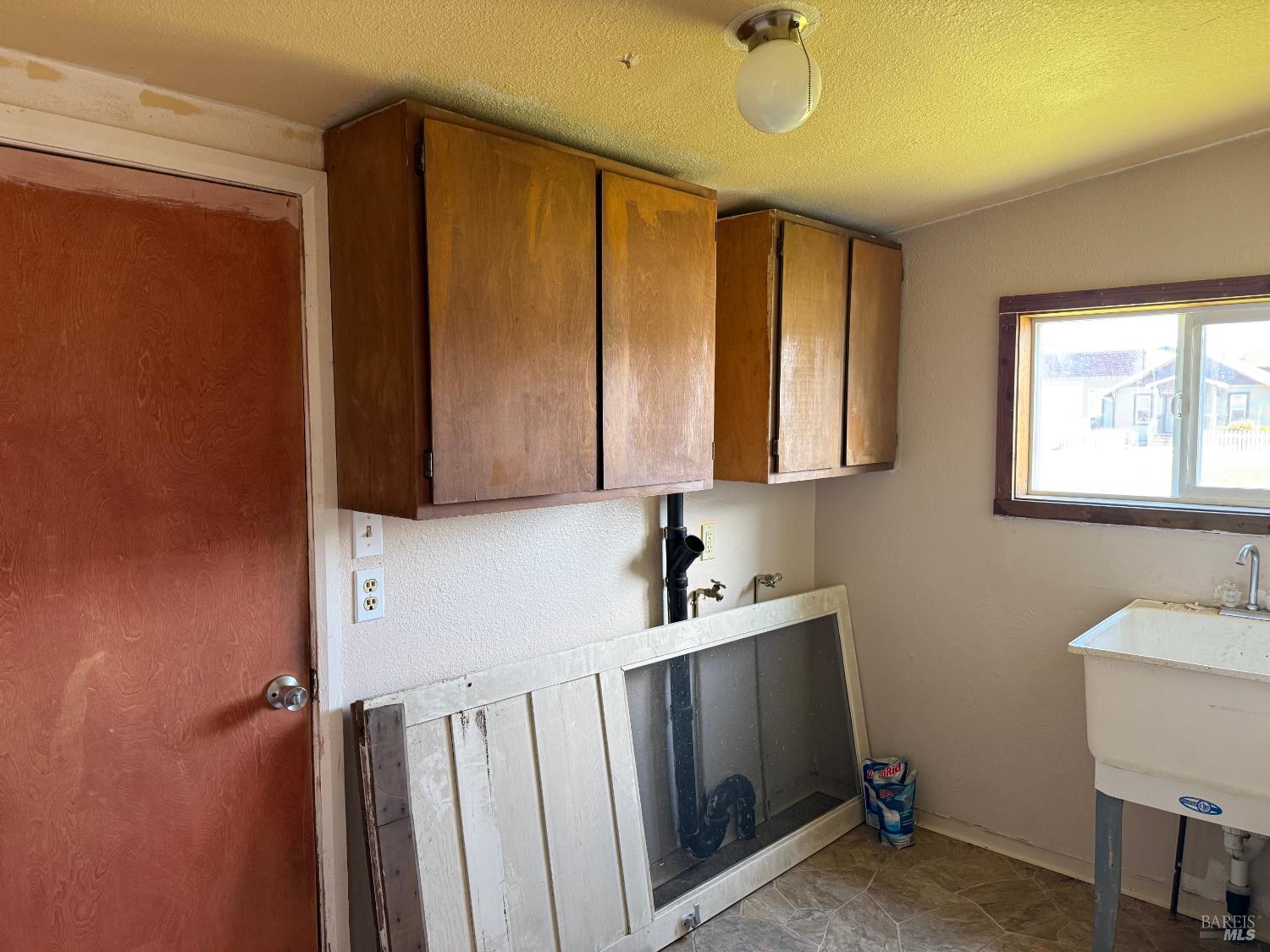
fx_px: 881
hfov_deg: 71.6
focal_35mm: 24
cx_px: 635
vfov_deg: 56.8
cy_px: 476
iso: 250
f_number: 1.78
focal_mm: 6.76
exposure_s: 1/60
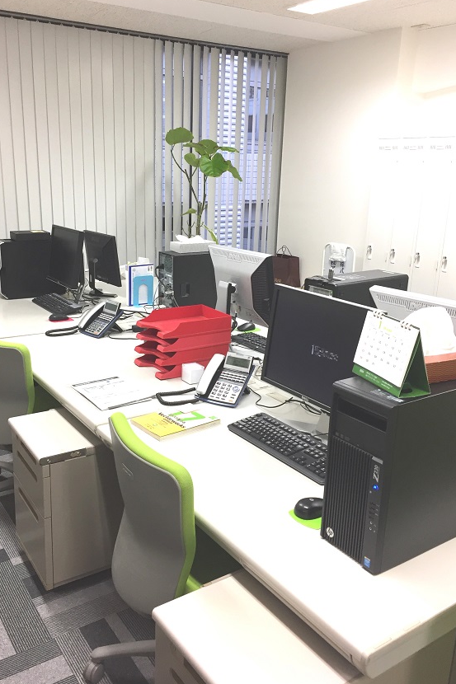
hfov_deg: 42.2
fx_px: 589
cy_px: 339
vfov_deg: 60.3
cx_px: 200
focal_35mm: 31
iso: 32
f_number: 2.2
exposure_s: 1/30
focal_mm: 4.15
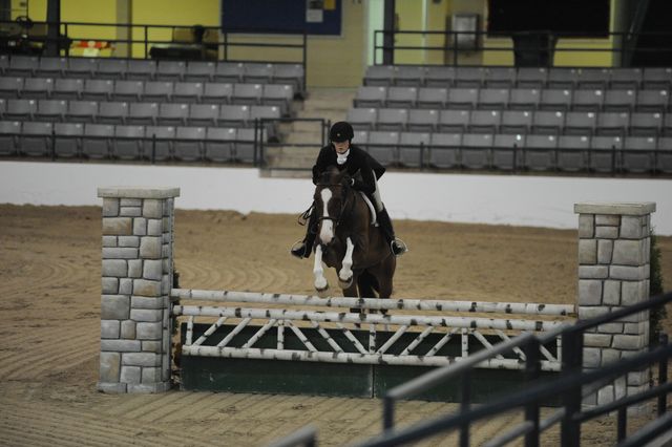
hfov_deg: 10.3
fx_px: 3731
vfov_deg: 6.9
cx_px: 336
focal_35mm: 200
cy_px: 224
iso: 6400
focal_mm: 200
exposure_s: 1/400
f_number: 2.8
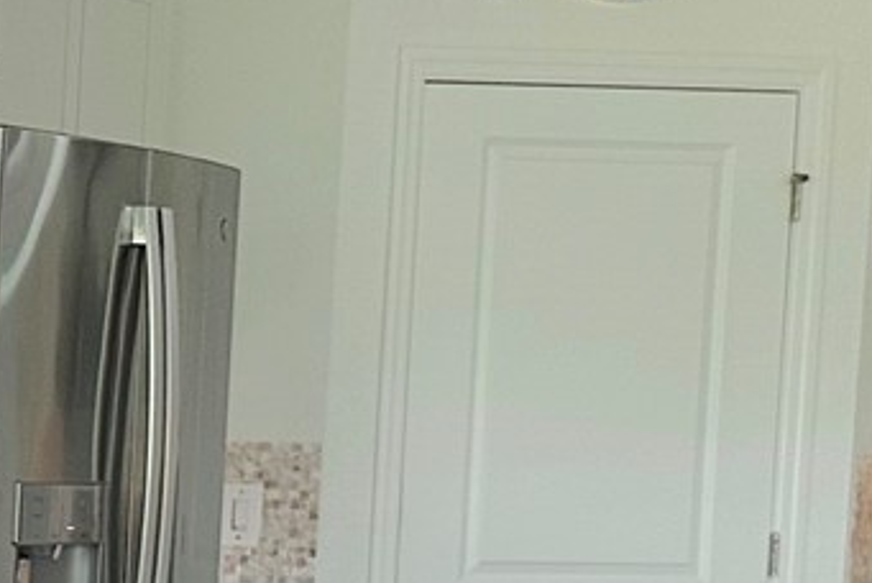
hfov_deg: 15.4
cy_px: 739
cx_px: -632
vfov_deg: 11.5
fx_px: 2836
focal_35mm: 117
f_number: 1.78
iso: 200
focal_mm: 6.86
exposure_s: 1/120
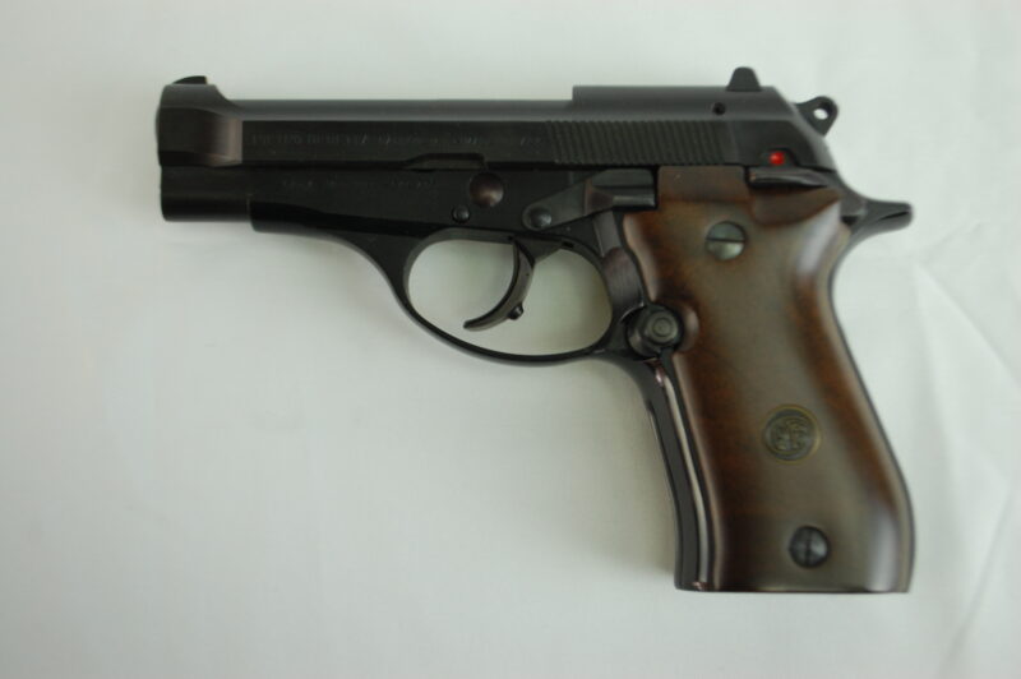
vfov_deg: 26.4
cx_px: 510
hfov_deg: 38.9
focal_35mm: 51
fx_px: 1445
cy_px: 340
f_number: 5
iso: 400
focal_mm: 34
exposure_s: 1/30
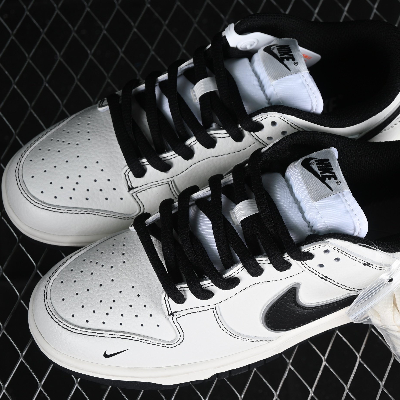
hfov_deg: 18.1
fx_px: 1255
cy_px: 200
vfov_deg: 18.1
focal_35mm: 96
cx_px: 241
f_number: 7.1
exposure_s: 1/80
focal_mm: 50
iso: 160
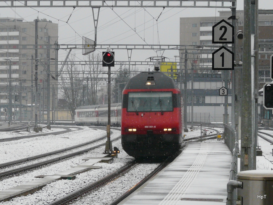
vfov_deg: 15.4
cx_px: 136
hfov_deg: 20.4
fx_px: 757
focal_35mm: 96
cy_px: 102
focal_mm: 15.8
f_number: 5.6
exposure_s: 1/320
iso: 100
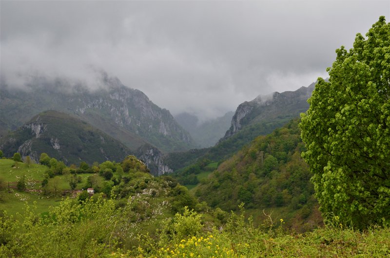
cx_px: 195
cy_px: 129
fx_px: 616
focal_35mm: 57
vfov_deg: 23.7
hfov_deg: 35.1
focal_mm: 38
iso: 400
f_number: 10
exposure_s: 1/200
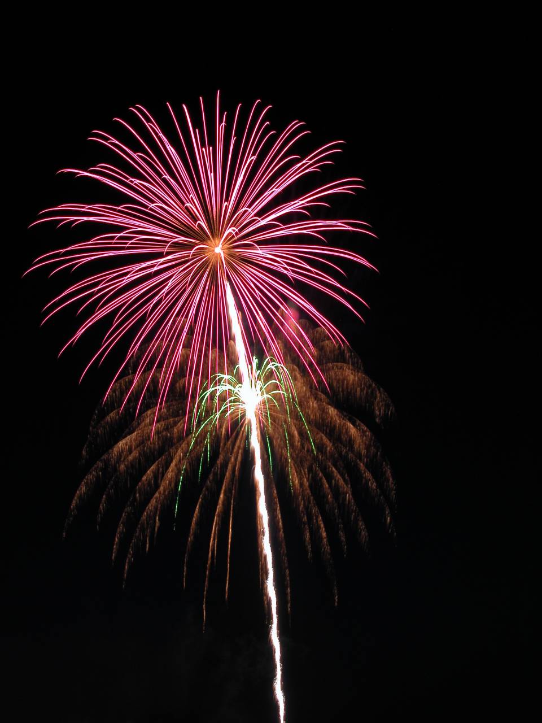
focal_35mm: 35
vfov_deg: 52.6
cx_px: 271
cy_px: 362
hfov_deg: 40.7
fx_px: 731
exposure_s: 6.3
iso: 100
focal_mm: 8.9
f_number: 8
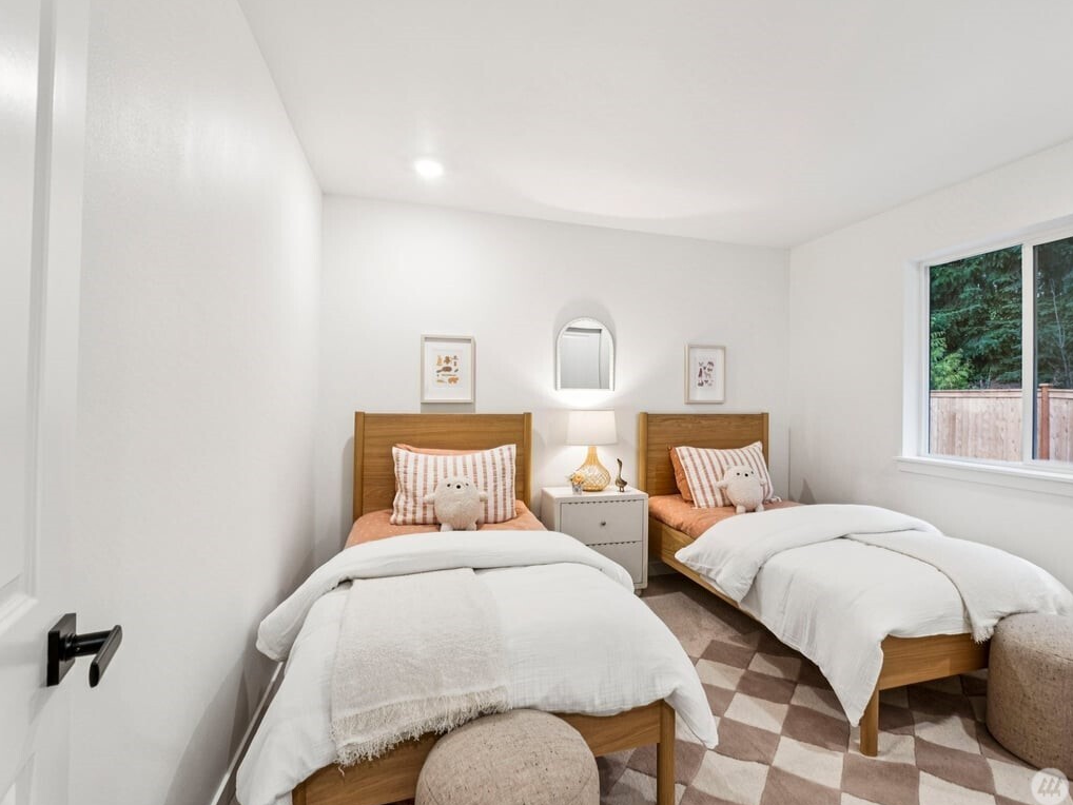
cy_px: 397
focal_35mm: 17
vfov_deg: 74.7
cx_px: 589
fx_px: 527
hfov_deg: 90.7
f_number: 9
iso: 250
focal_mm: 10
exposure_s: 1/5
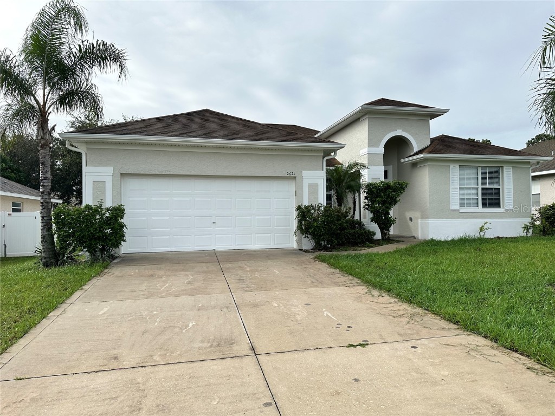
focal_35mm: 24
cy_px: 208
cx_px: 278
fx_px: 385
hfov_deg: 71.6
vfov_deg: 56.8
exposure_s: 1/6211
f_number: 1.78
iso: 80
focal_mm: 6.86
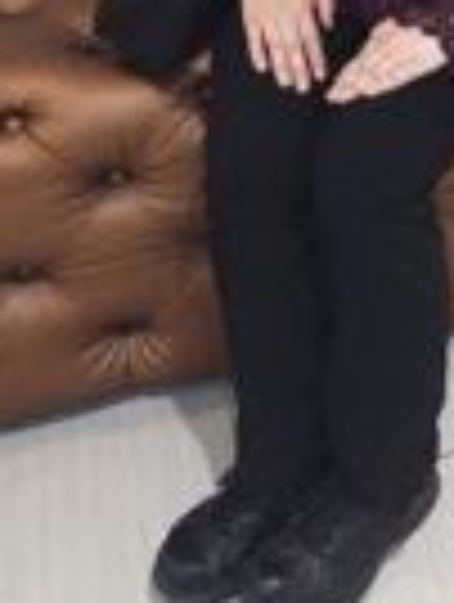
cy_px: -364
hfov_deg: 17.4
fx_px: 1429
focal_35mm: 82
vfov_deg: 19.8
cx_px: 517
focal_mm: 4.71
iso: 400
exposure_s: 1/41.2
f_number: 1.7
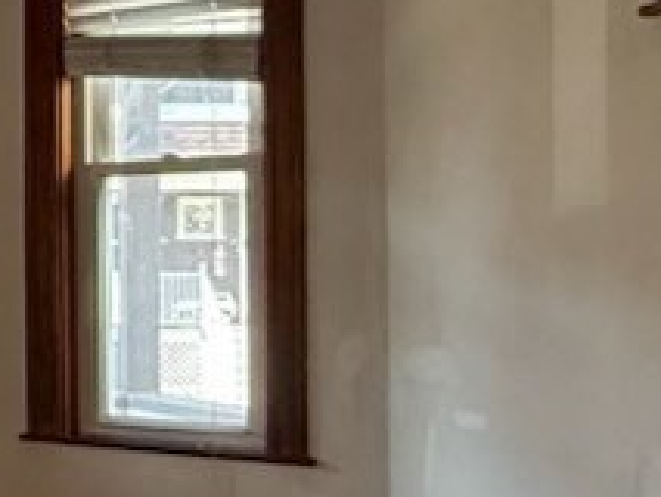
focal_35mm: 84
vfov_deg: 17.6
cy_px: 230
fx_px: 1605
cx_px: -304
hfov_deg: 20.3
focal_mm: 2.22
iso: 500
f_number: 2.2
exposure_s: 1/120
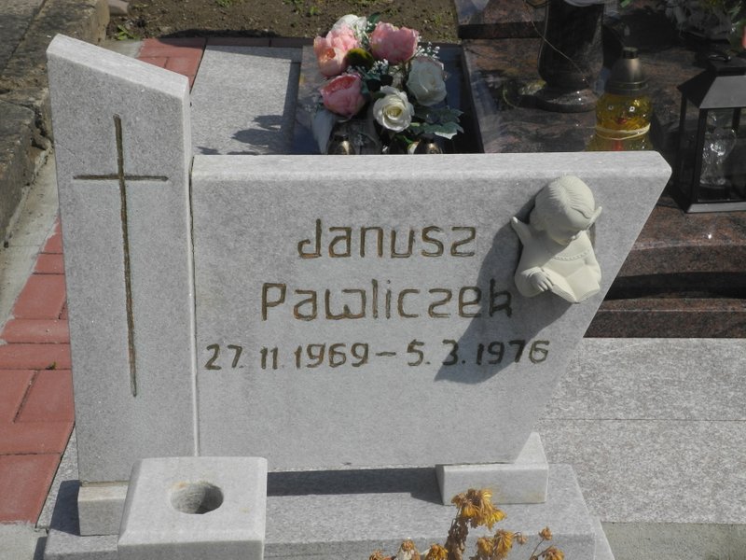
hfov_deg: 28.6
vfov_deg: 21.6
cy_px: 280
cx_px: 373
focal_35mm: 68
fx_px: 1465
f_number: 5.6
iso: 100
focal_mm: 14.5
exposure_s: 1/1250
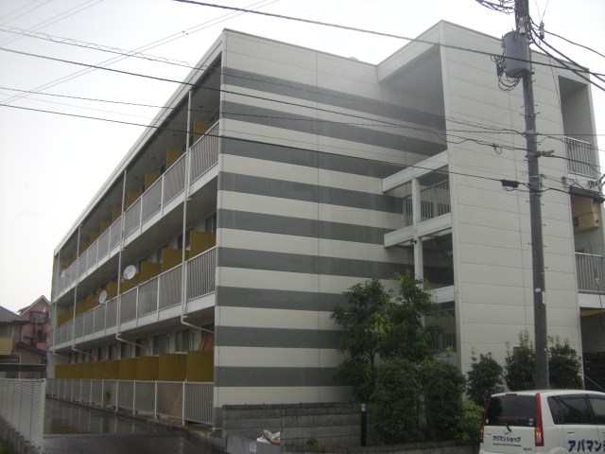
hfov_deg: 49.0
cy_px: 227
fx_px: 664
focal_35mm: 38
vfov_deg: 37.7
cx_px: 302
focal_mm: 6.2
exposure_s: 1/160
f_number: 2.7
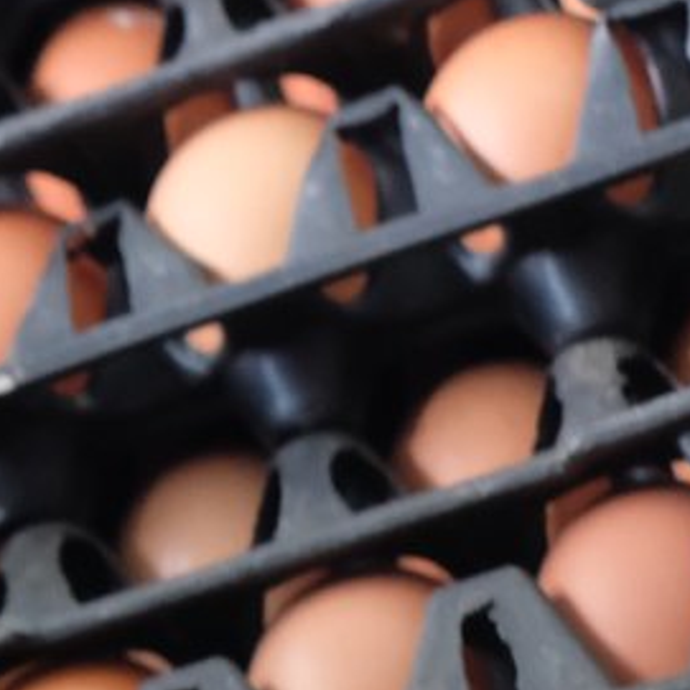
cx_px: -1156
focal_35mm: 266
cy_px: 307
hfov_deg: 6.2
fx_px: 5999
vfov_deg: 6.6
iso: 3200
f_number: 4
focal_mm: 35
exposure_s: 1/26
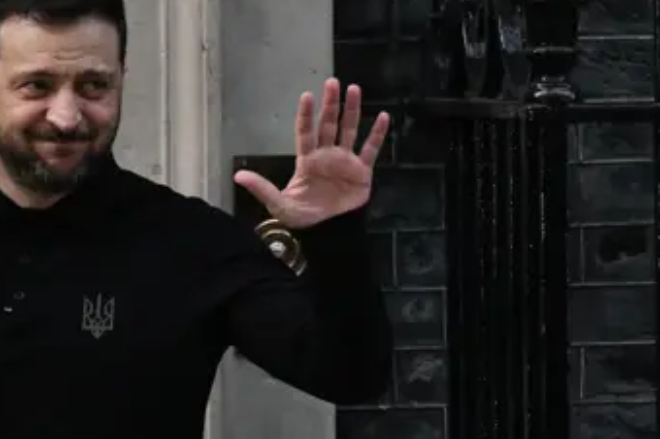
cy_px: 306
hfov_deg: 6.1
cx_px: -100
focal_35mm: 338
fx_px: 6191
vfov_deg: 4.1
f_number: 3.2
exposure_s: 1/400
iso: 2500
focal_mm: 135
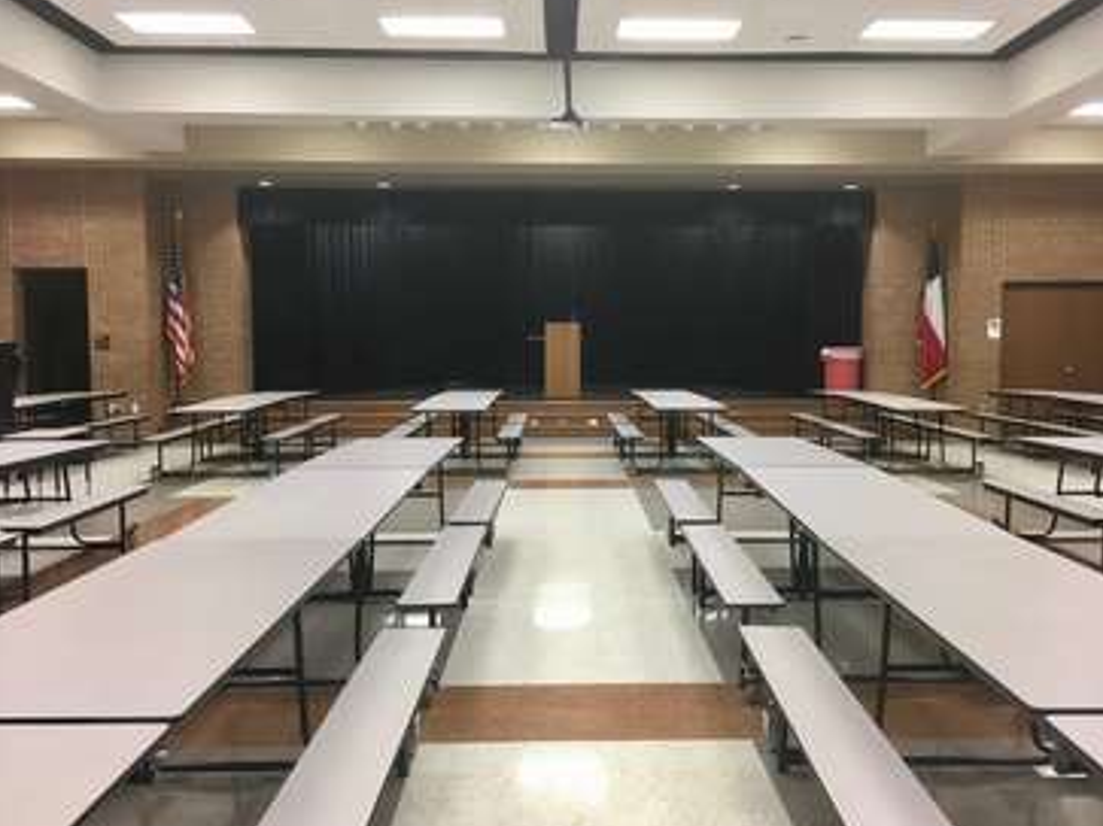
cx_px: 596
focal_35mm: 32
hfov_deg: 56.8
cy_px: 407
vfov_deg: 44.1
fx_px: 1019
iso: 64
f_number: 2.2
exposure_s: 1/30
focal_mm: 4.15
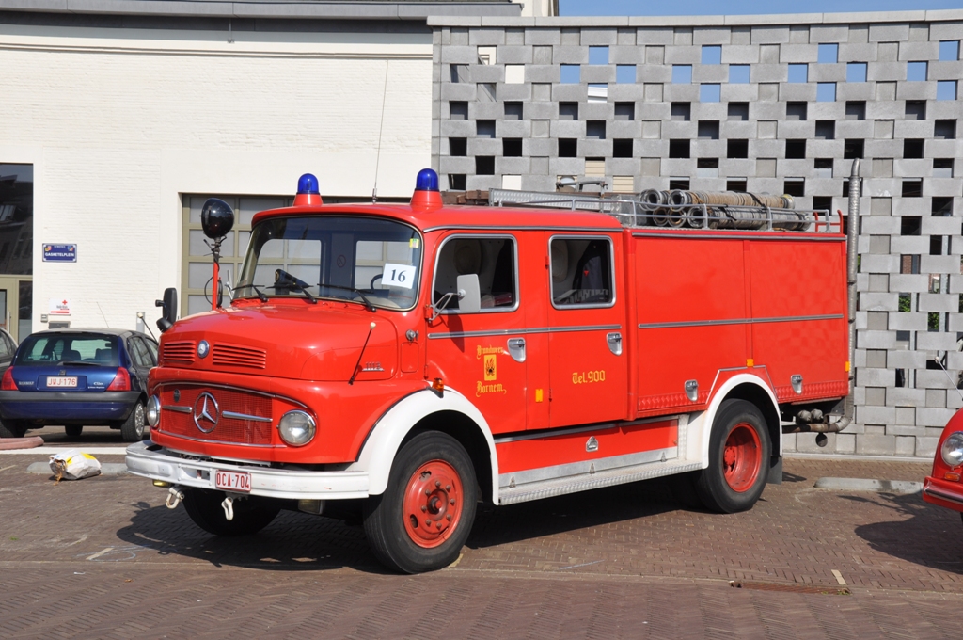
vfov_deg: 23.7
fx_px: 1523
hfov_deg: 35.1
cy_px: 320
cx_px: 482
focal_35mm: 57
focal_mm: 38
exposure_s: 1/350
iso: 200
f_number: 9.5
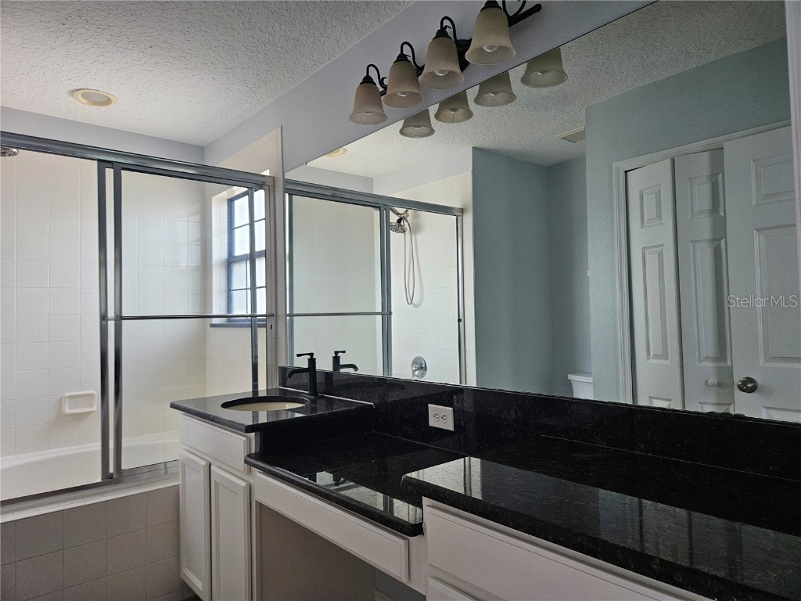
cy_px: 300
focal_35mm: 23
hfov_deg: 73.9
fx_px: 532
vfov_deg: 58.9
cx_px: 400
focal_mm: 5.4
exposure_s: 1/120
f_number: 1.8
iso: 100
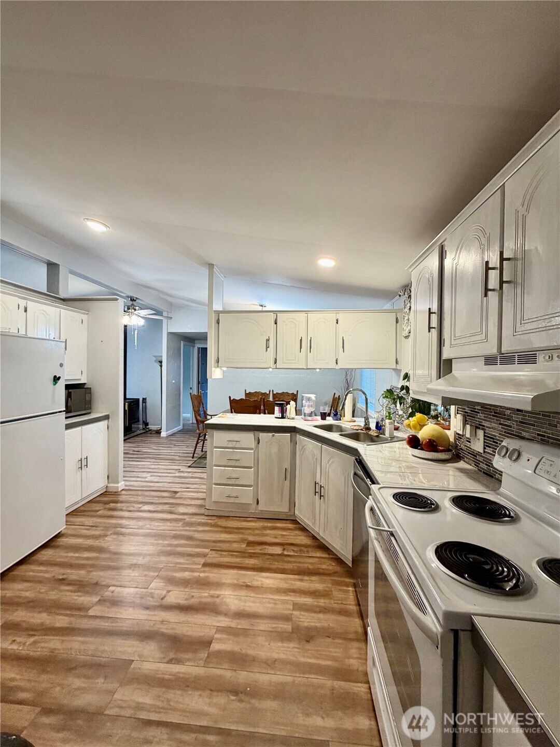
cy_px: 374
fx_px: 302
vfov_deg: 102.1
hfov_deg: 85.7
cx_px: 280
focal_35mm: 14
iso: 320
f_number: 2.2
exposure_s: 1/60
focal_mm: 2.22
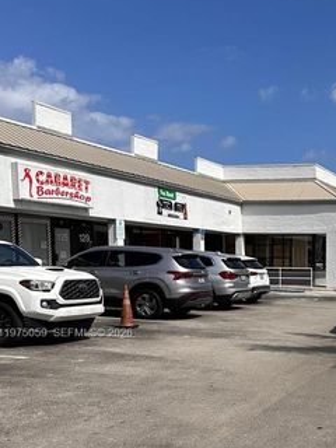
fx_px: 647
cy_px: 334
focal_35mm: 50
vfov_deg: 37.3
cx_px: 339
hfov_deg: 27.4
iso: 80
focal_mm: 6.86
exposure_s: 1/8197
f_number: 1.78
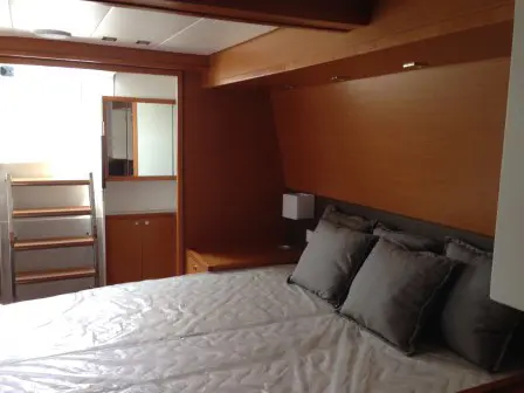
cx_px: 262
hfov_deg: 55.4
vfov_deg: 42.9
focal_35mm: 33
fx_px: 500
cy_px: 196
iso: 50
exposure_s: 1/30
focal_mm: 4.12
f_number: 2.4
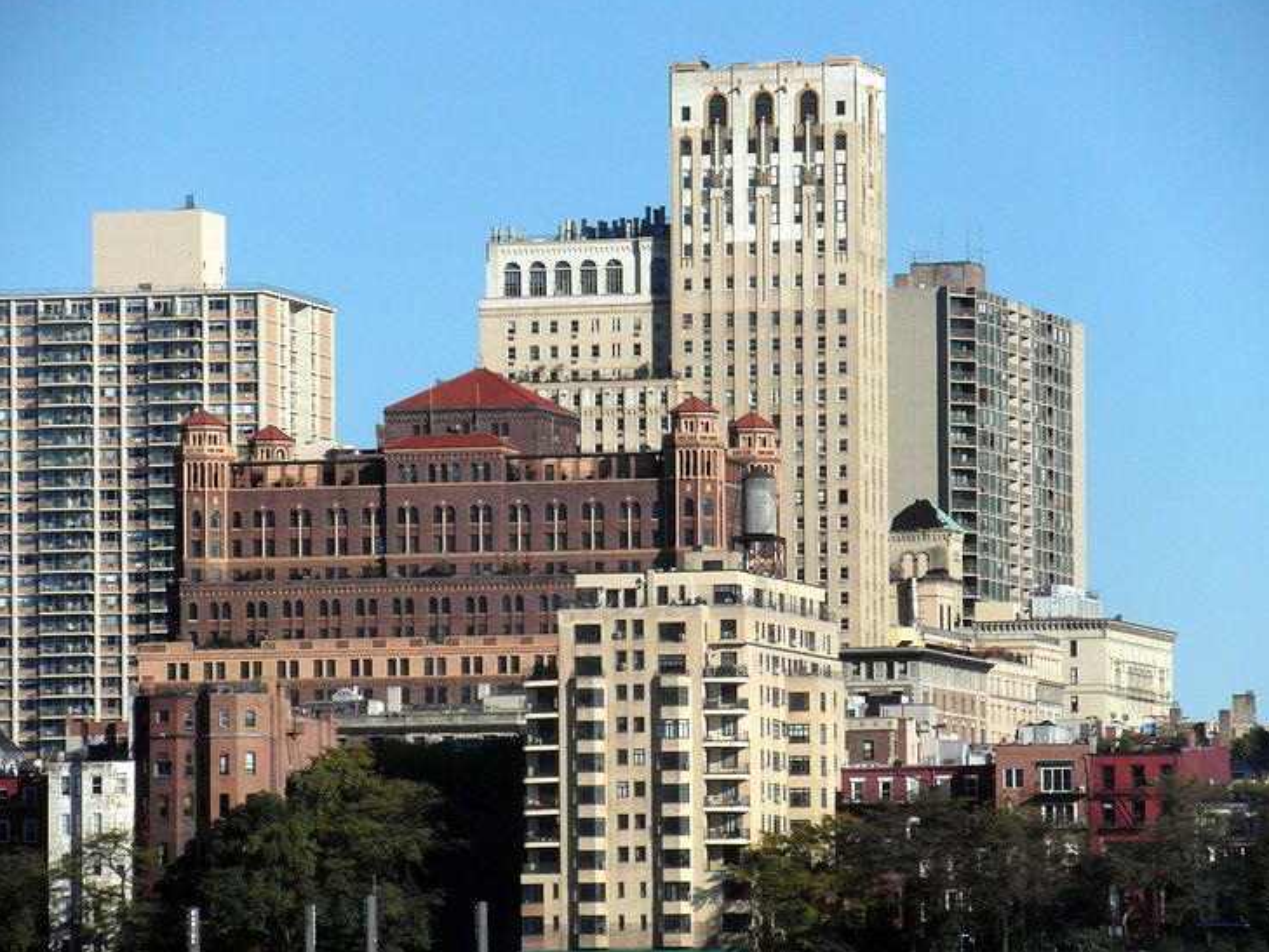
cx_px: 621
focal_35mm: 315
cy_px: 469
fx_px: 11550
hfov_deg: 6.3
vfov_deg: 4.7
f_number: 7
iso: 80
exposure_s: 1/350
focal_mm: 49.7
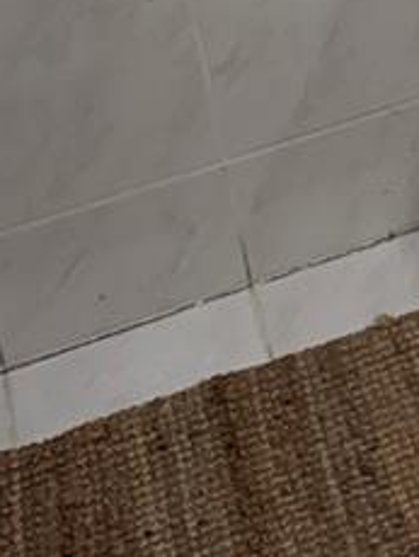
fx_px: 2014
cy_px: -443
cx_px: 1068
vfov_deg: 14.0
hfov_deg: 10.1
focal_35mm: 125
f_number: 1.78
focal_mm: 6.76
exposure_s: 1/284
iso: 80
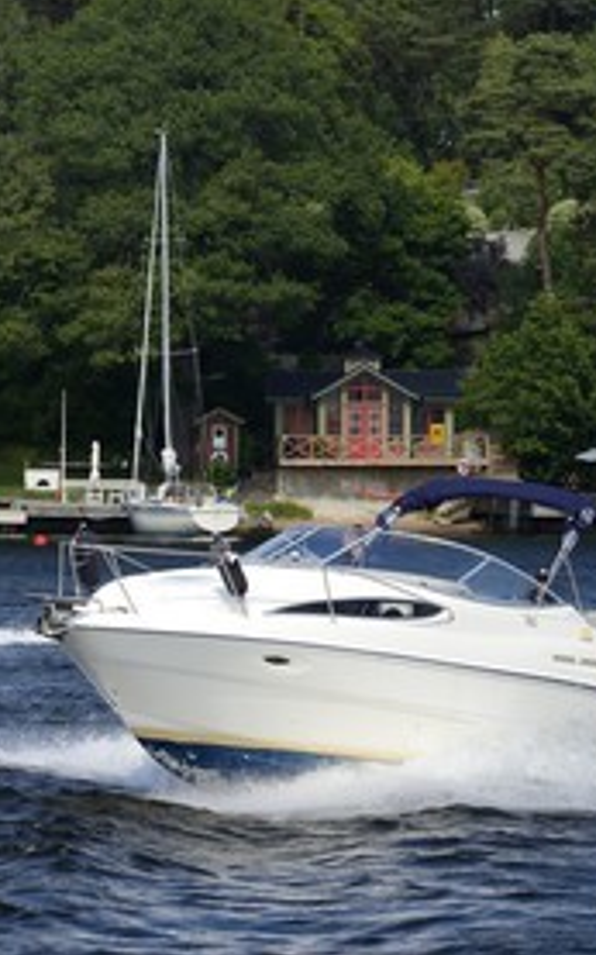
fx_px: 5018
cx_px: 48
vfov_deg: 10.9
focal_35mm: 193
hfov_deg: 6.8
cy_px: 476
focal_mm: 125
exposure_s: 1/320
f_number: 14
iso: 200
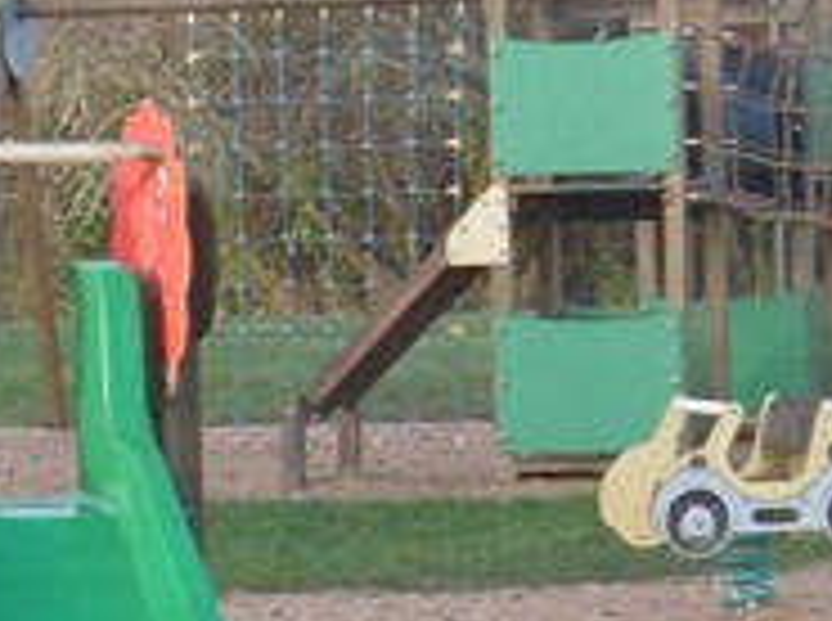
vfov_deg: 6.7
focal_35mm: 221
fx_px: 5301
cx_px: -126
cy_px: 292
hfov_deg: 8.9
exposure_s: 1/80
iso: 100
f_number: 4
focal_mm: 9.2
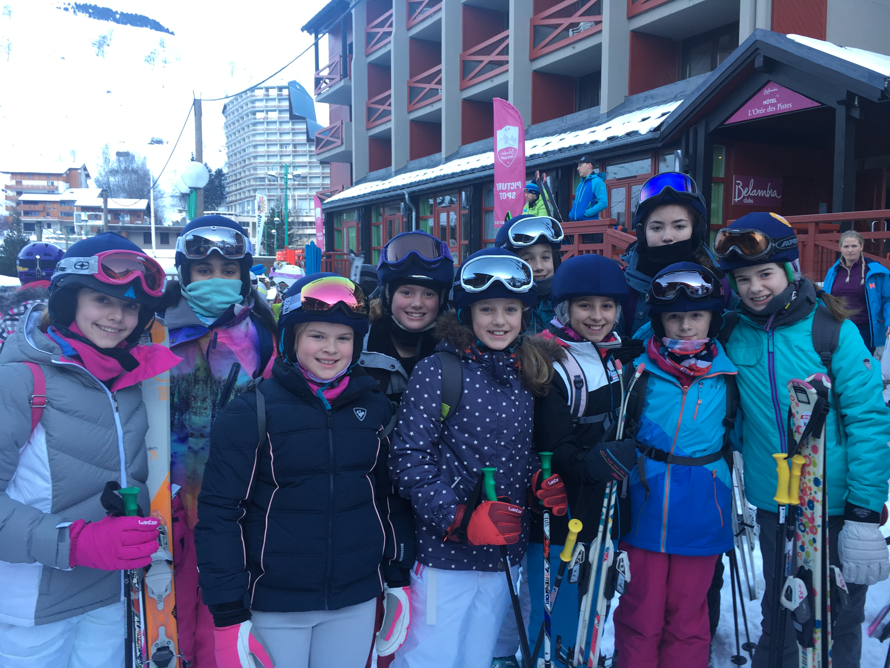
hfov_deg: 61.7
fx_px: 746
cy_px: 334
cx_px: 445
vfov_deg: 48.2
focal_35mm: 29
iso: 32
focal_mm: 4.15
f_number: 2.2
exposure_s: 1/50
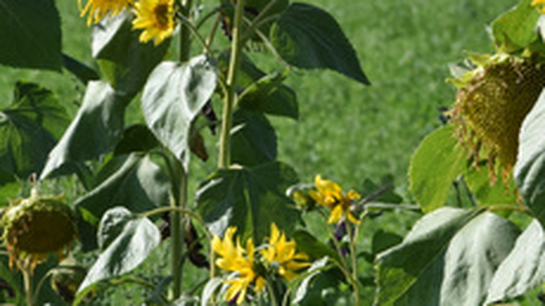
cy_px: 130
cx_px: 53
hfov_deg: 7.0
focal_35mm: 307
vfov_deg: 3.9
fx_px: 4433
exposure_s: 1/1250
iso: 500
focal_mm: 60
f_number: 7.1
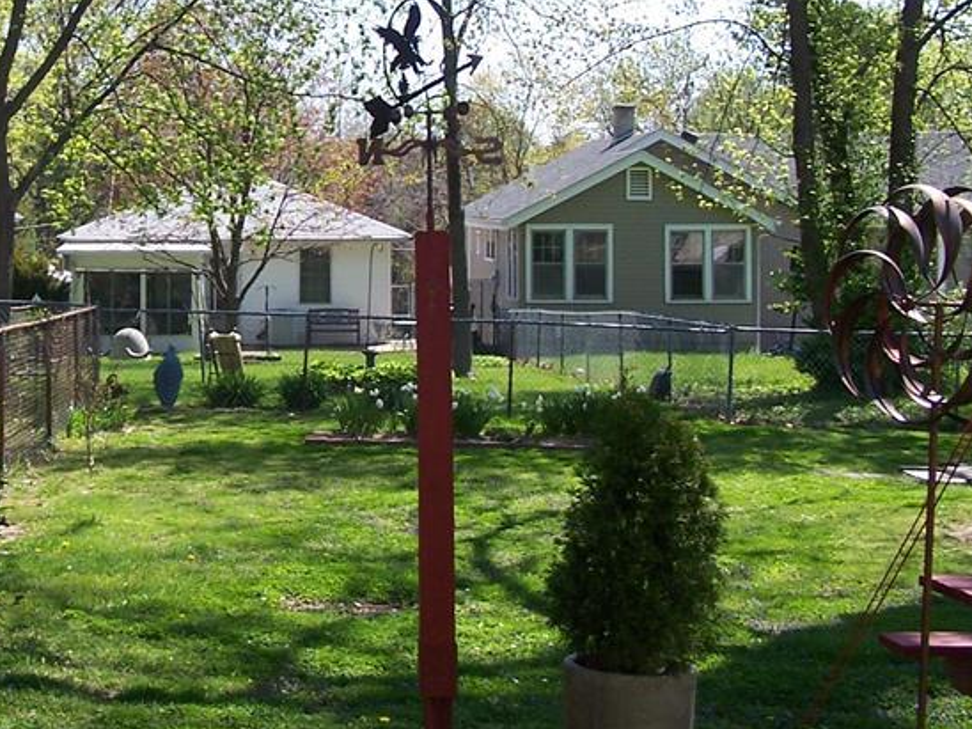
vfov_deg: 20.6
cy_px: 193
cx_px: 206
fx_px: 1994
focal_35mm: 71
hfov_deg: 26.9
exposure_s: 1/350
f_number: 4
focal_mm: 6.3
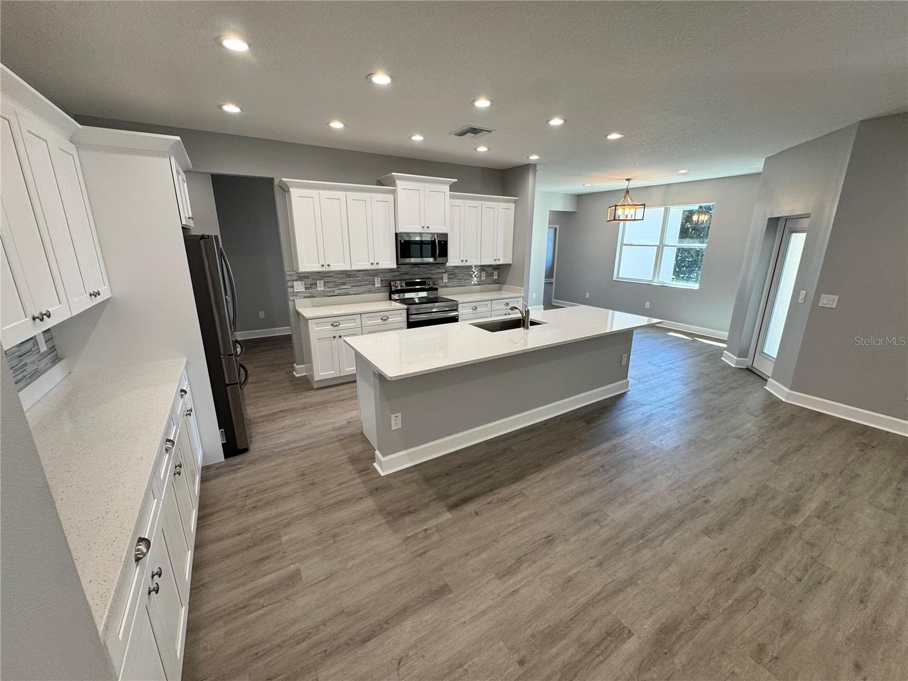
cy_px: 340
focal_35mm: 14
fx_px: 367
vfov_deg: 85.7
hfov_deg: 102.1
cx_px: 454
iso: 125
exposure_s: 1/120
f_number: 2.2
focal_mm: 2.22
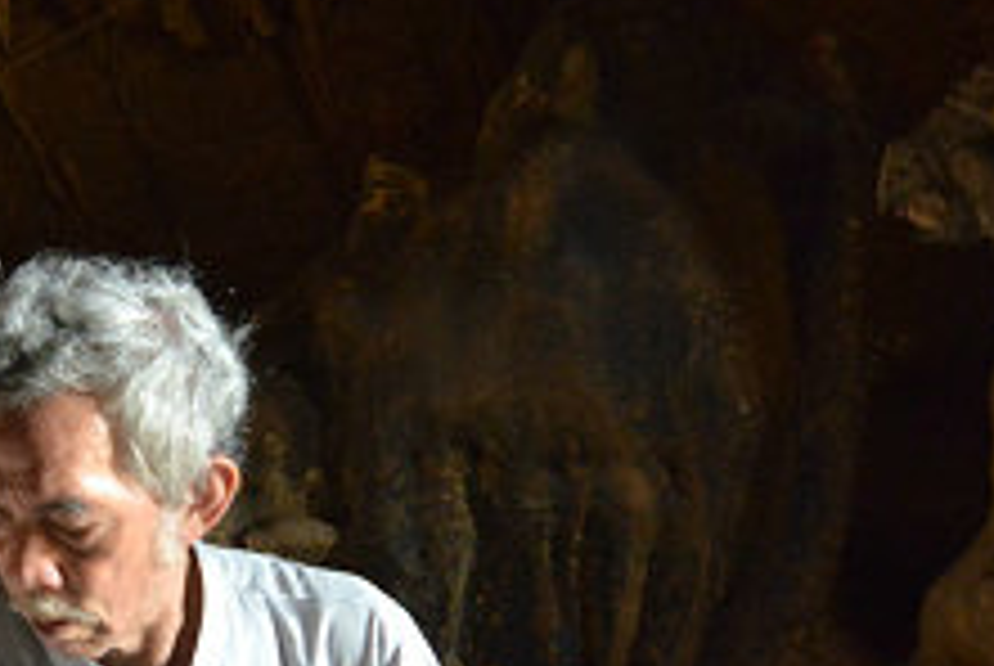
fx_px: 1576
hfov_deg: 33.4
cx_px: 126
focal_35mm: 57
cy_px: 452
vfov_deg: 23.7
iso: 2500
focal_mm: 14
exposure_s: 1/100
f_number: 4
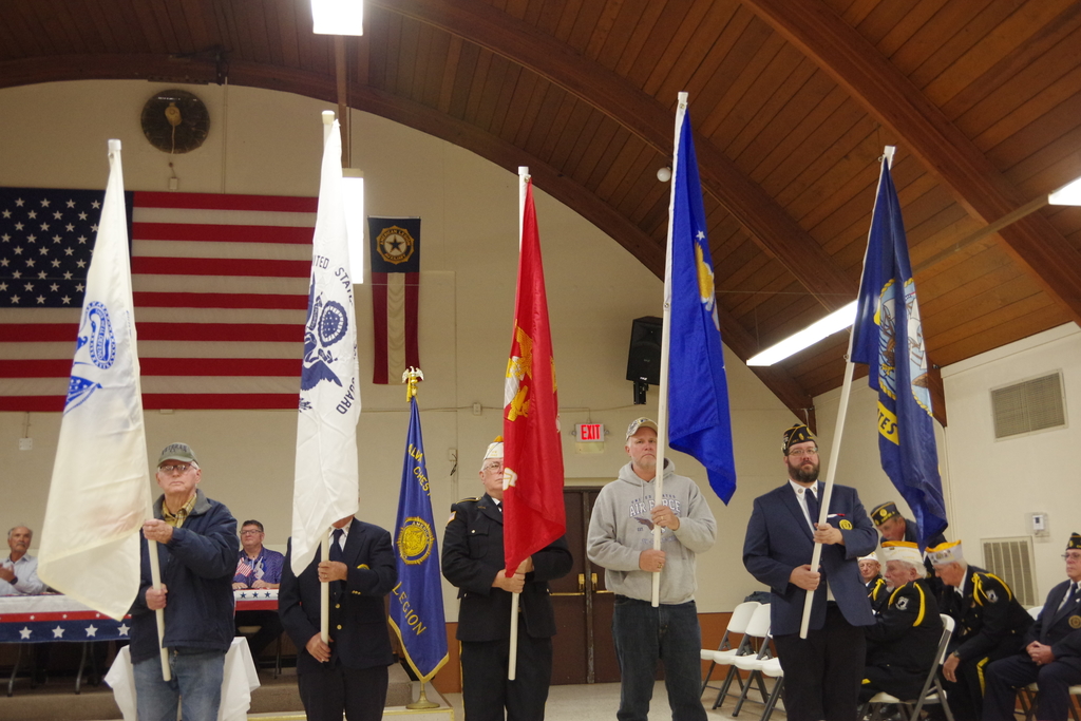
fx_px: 1081
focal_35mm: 36
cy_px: 360
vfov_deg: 36.9
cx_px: 540
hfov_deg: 53.1
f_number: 5.6
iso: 1600
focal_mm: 24
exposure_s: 1/50
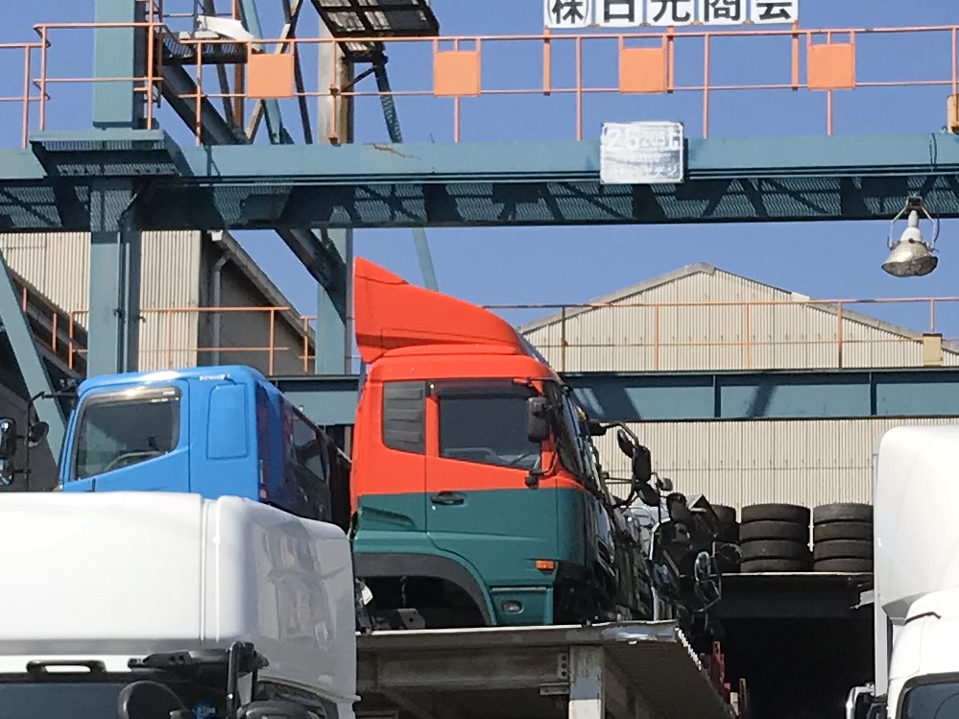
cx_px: 755
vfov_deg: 13.0
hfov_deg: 17.3
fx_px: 3130
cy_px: 633
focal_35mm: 113
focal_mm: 3.99
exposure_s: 1/4000
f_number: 1.8
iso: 20
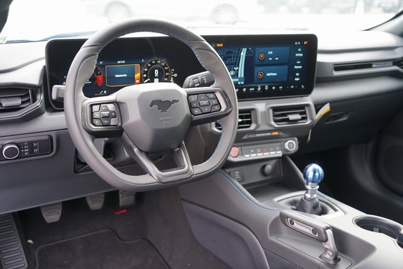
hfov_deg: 48.4
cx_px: 202
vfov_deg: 33.4
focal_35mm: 40
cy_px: 134
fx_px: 448
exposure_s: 1/60
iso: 200
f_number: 4
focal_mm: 40
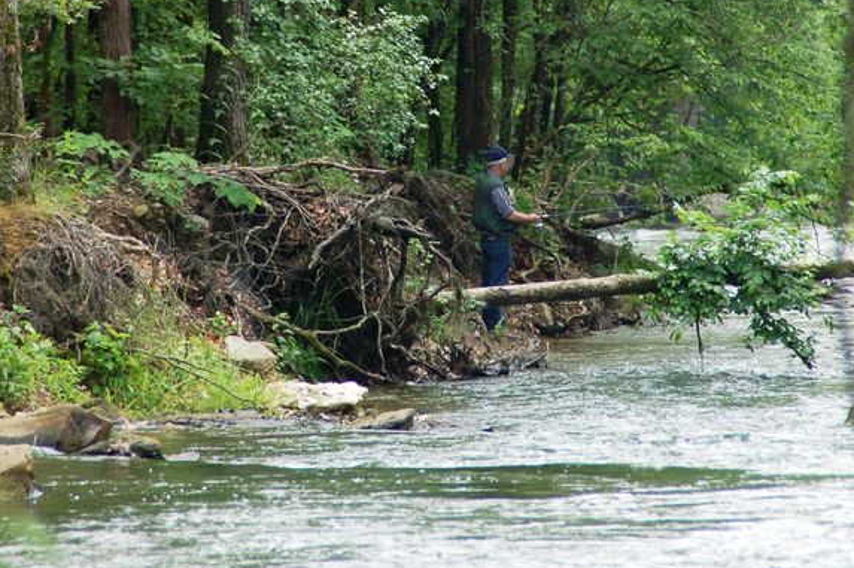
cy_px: 197
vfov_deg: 3.3
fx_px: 9931
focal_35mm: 419
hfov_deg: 4.9
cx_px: 380
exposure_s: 1/200
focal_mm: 200
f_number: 6.3
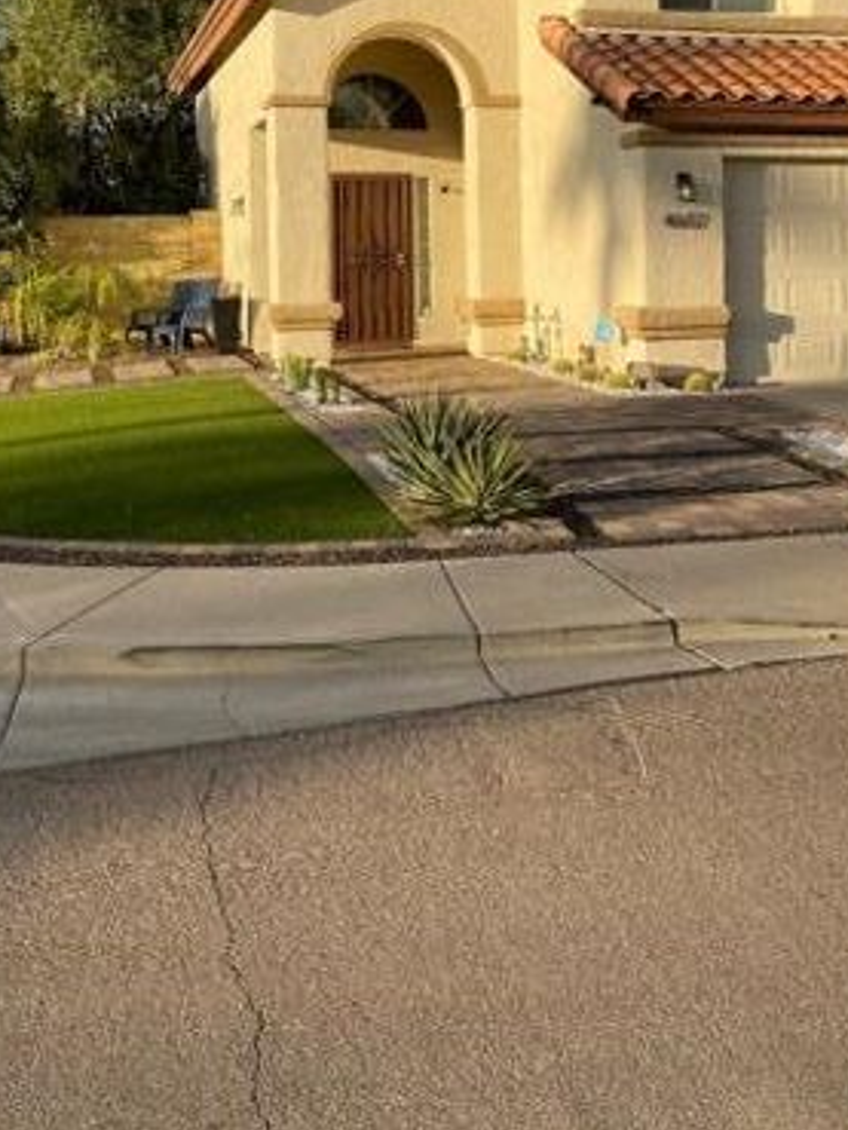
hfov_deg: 30.8
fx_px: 1534
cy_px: 247
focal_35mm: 47
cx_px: 530
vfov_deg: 39.1
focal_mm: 5.1
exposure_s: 1/2597
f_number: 1.6
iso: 32
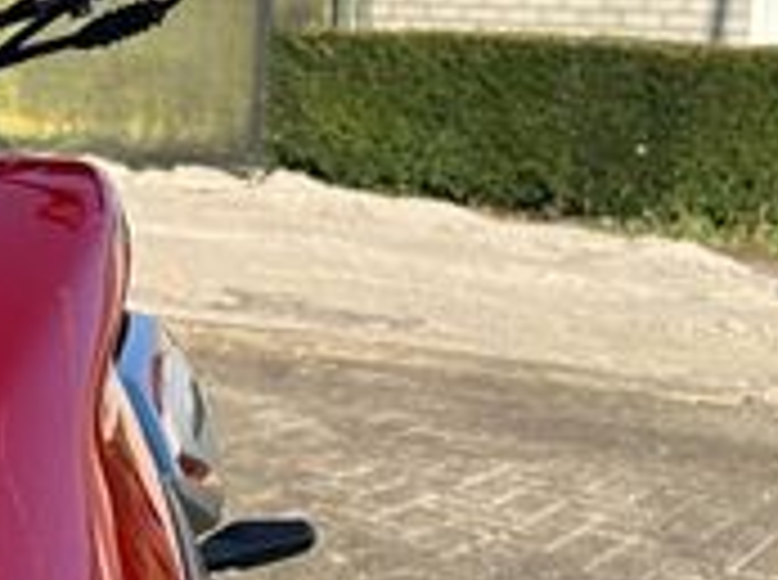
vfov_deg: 16.5
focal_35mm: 89
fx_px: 1996
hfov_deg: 20.2
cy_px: 171
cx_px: -238
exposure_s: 1/2732
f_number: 1.78
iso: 80
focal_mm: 6.86
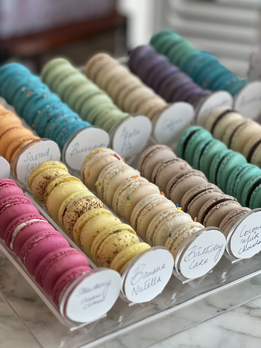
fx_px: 774
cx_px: 130
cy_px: 174
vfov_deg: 25.3
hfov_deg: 19.1
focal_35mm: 77
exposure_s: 1/100
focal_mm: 9
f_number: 2.8
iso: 160
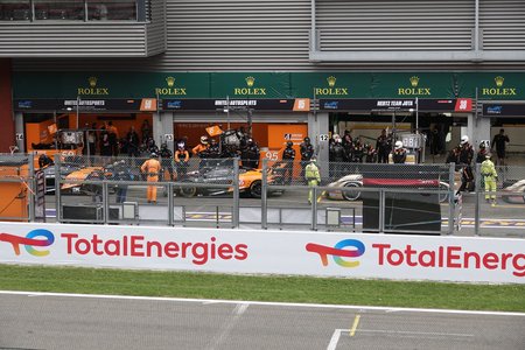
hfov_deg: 21.0
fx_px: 1414
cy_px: 175
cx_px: 262
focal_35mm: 97
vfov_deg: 14.1
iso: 800
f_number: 3.5
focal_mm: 35.68
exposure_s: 1/800
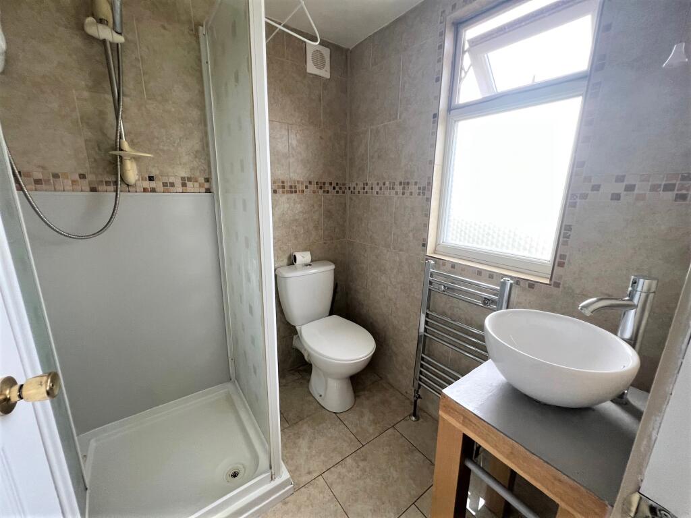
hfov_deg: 106.2
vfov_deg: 89.9
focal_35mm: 13
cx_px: 346
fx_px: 260
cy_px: 259
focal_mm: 1.57
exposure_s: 1/99
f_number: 1.8
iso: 100
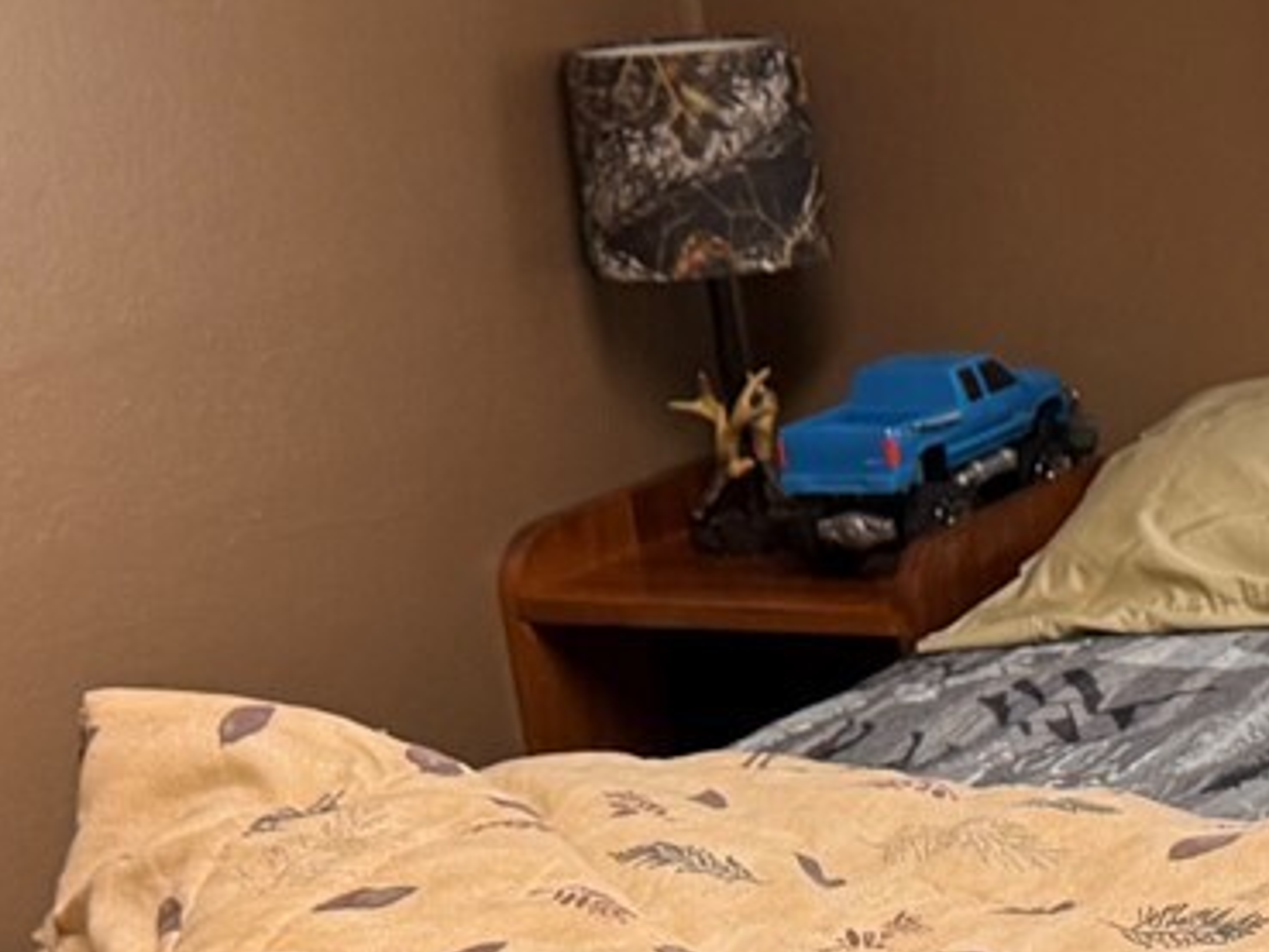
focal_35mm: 104
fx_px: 3814
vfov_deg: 14.1
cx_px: 1664
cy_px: 900
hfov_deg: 17.7
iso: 160
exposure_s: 1/60
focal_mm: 6.76
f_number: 1.78
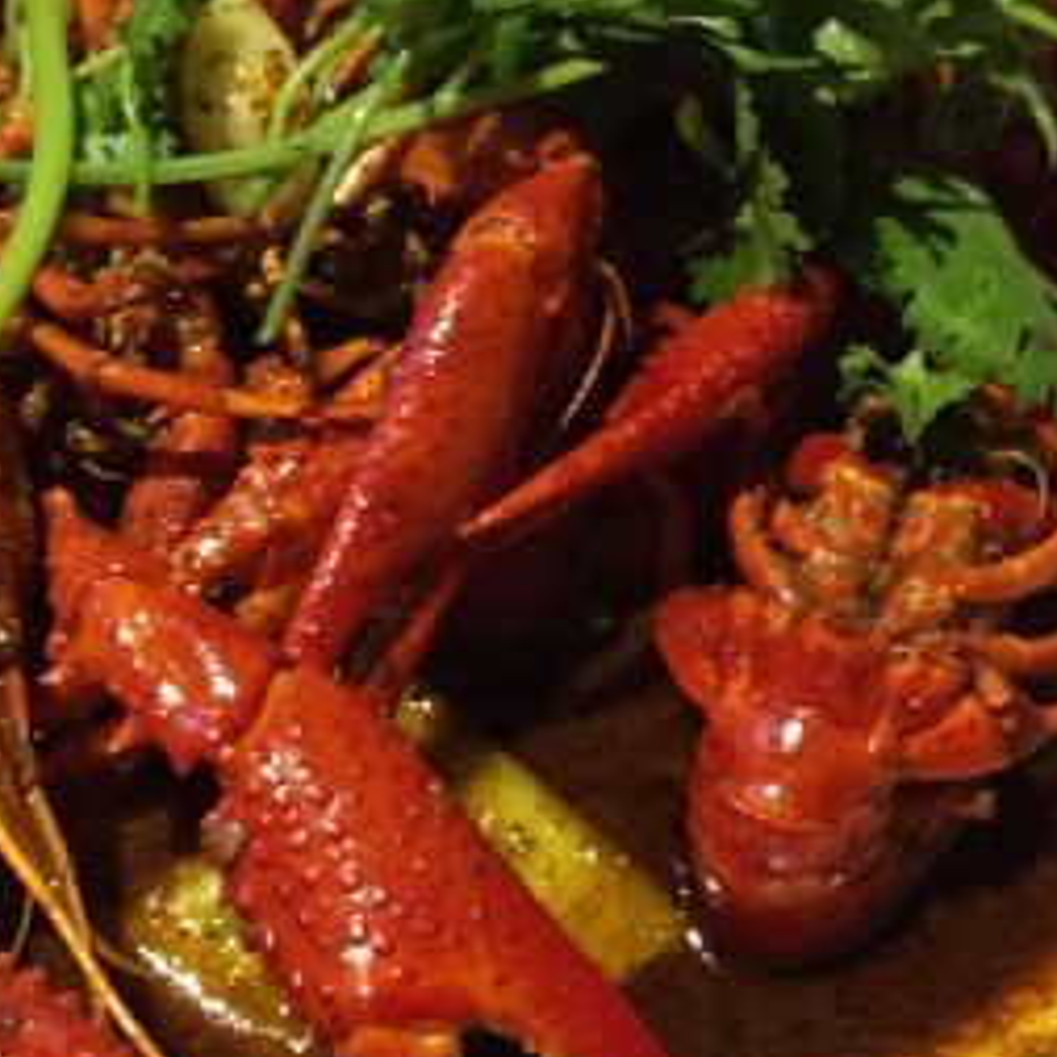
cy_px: 412
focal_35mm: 71
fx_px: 2453
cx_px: 393
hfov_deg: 24.3
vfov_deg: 24.3
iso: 250
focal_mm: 4.15
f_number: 2.2
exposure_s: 1/17
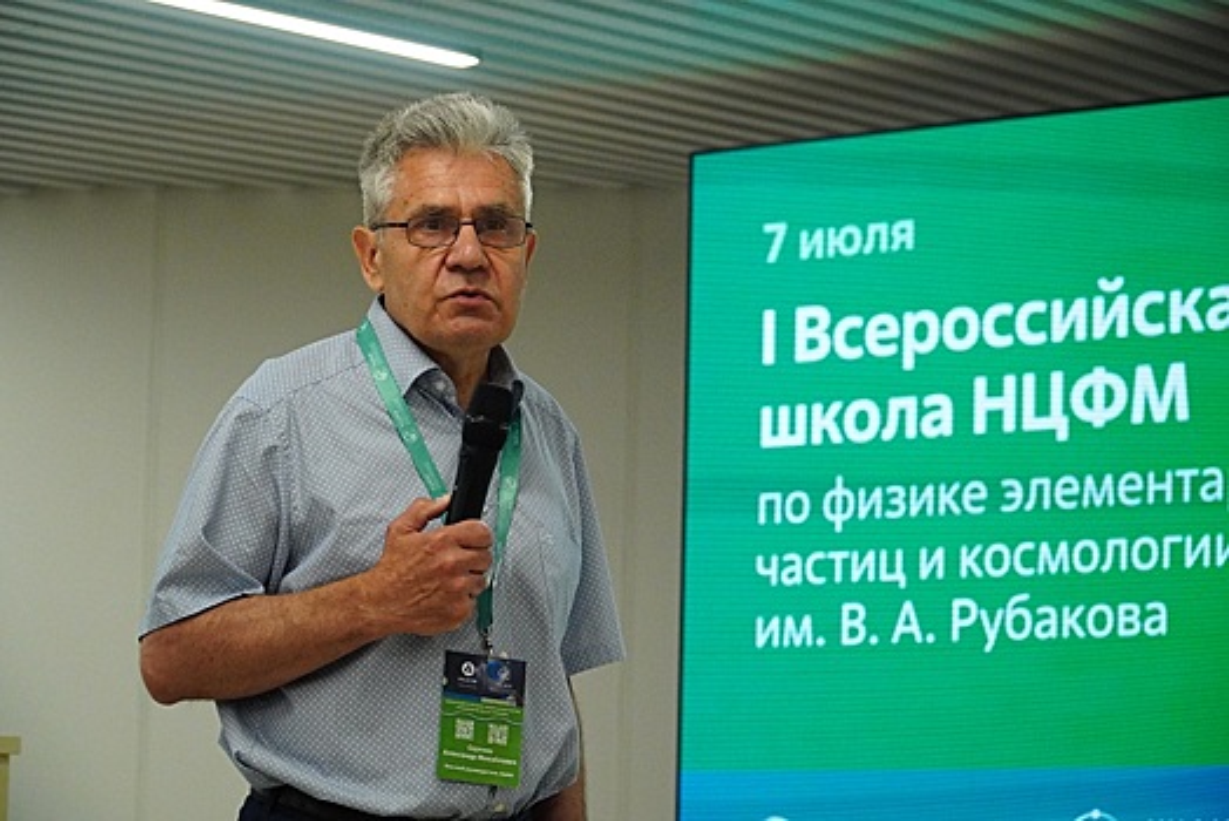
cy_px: 410
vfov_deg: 13.2
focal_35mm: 104
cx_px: 614
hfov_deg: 19.7
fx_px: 3535
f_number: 4.5
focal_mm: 69
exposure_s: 1/500
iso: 4000
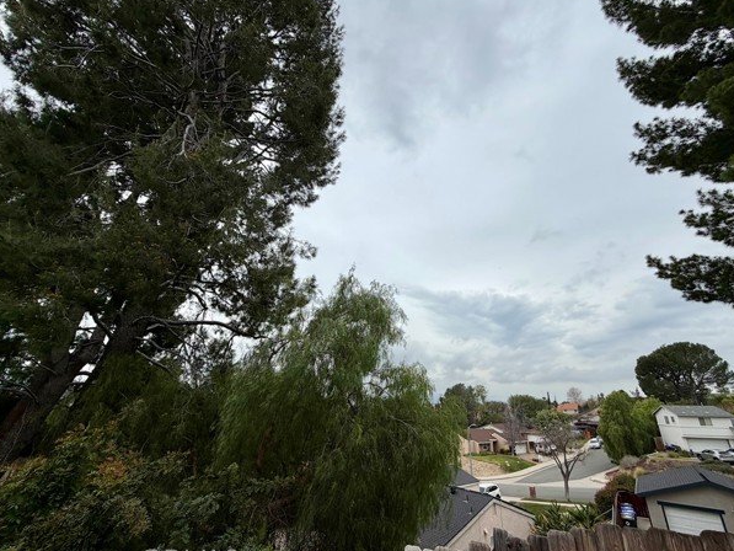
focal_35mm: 15
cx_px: 386
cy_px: 283
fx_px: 318
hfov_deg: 98.1
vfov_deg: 81.7
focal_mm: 2.22
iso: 25
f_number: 2.2
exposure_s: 1/770
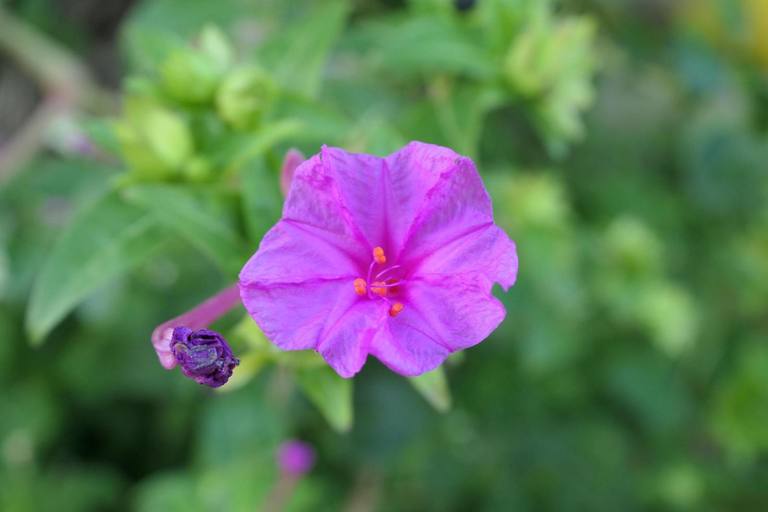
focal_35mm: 39
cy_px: 256
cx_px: 384
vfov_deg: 34.2
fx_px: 832
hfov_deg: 49.5
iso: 320
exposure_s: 1/80
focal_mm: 14.4
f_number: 3.9
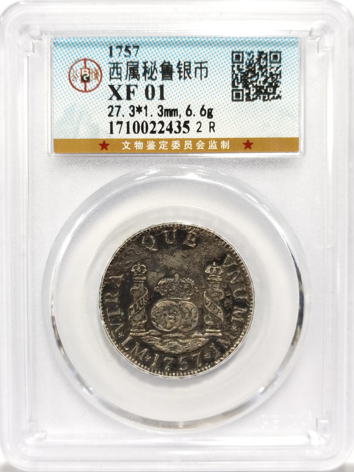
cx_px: 178
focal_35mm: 55
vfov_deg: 34.9
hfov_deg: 26.6
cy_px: 237
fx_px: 750
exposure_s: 1/100
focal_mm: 5.56
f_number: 16
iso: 200
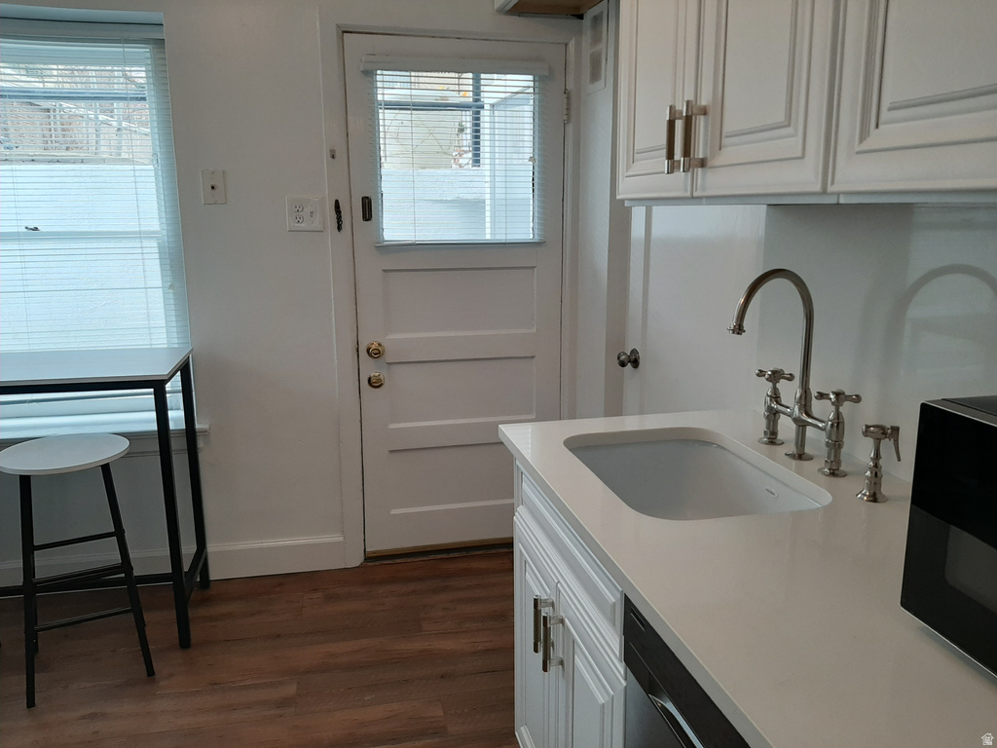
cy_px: 374
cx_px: 498
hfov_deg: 67.3
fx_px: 749
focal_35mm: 26
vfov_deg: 53.1
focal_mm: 3.93
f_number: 1.7
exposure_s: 1/120
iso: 50
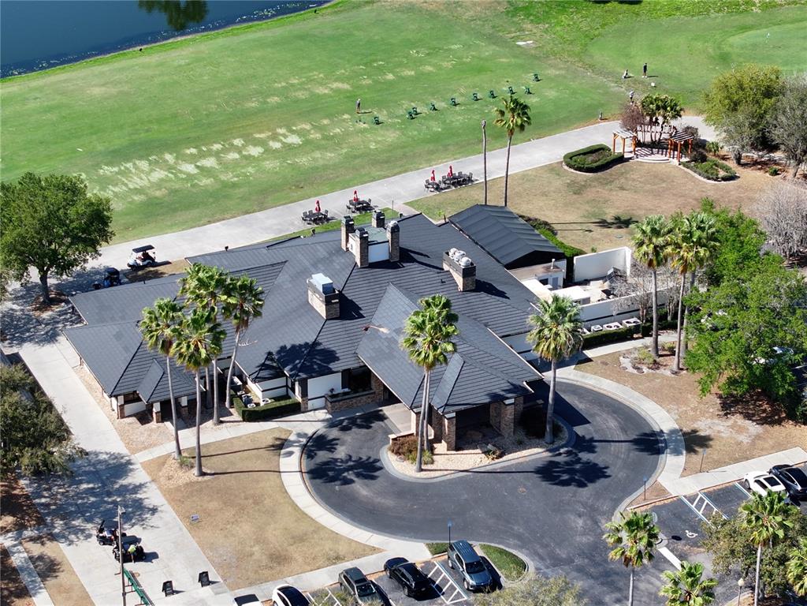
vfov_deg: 21.0
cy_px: 303
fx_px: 1632
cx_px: 404
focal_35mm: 70
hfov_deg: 27.8
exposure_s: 1/800
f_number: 2.8
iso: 100
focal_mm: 19.35
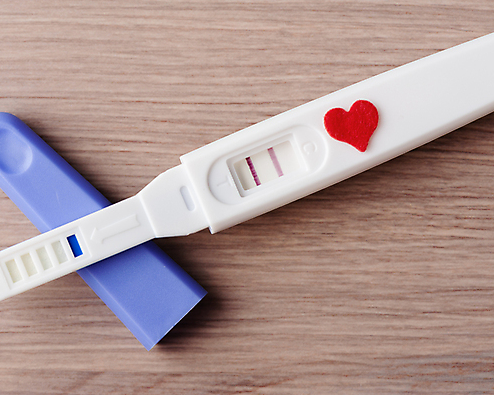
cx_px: 199
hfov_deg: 16.0
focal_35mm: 120
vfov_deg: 12.8
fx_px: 1754
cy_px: 197
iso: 200
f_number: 10
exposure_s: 1/160
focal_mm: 105
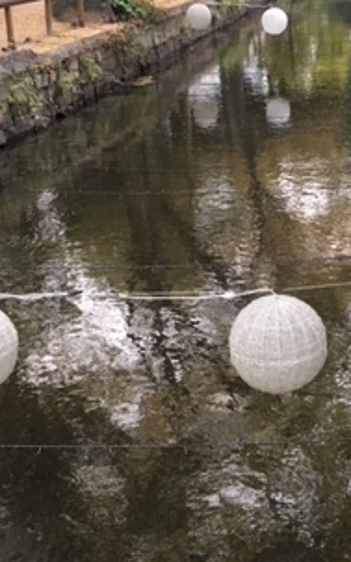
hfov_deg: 19.7
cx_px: 290
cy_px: 304
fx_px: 996
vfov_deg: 31.5
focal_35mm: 65
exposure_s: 1/30
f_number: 2.2
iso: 40
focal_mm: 4.15
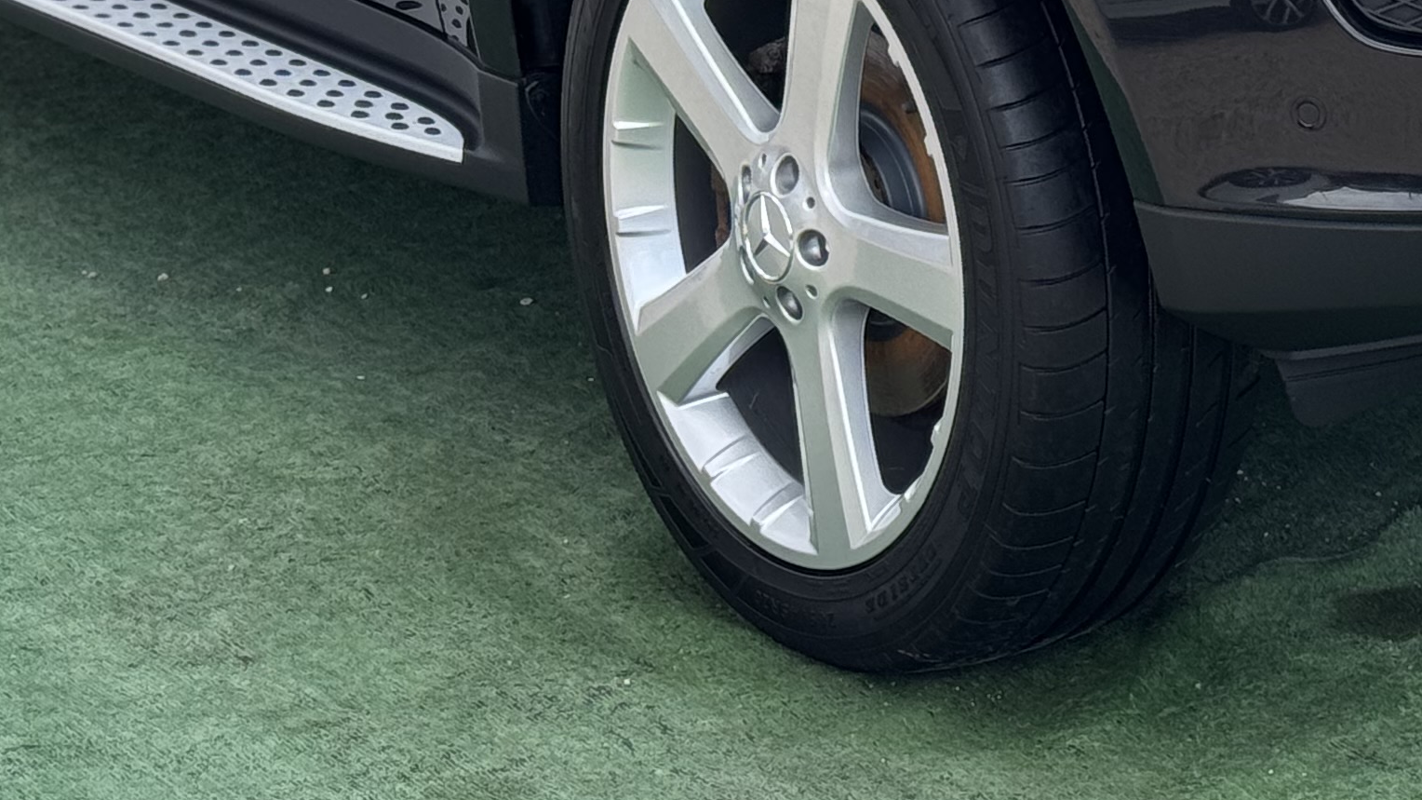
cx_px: 1080
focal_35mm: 138
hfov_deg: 15.5
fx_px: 5203
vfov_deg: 8.6
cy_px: -446
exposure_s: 1/700
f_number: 1.78
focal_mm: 6.76
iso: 64
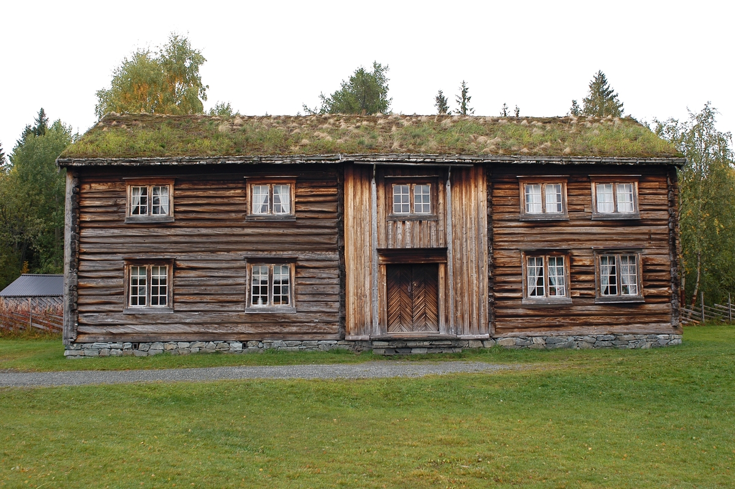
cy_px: 244
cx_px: 368
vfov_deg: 36.8
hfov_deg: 53.2
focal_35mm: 36
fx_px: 734
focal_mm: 24
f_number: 4.5
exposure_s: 1/180
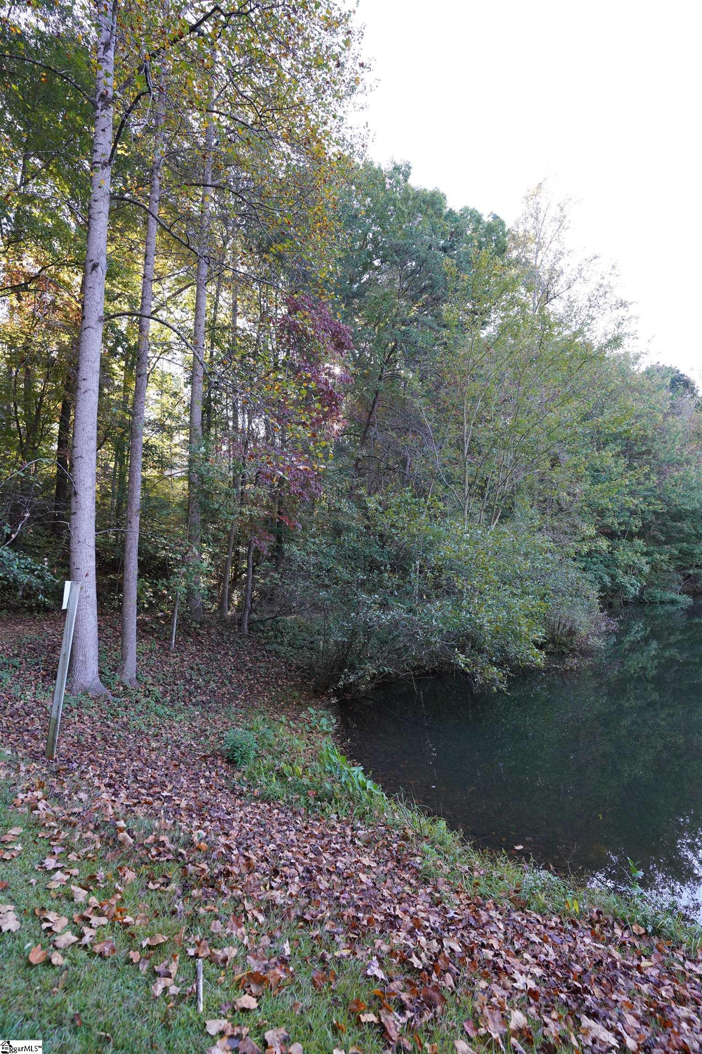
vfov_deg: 93.3
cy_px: 527
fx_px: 497
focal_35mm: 17
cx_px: 351
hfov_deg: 70.4
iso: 640
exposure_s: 1/160
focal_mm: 17
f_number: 4
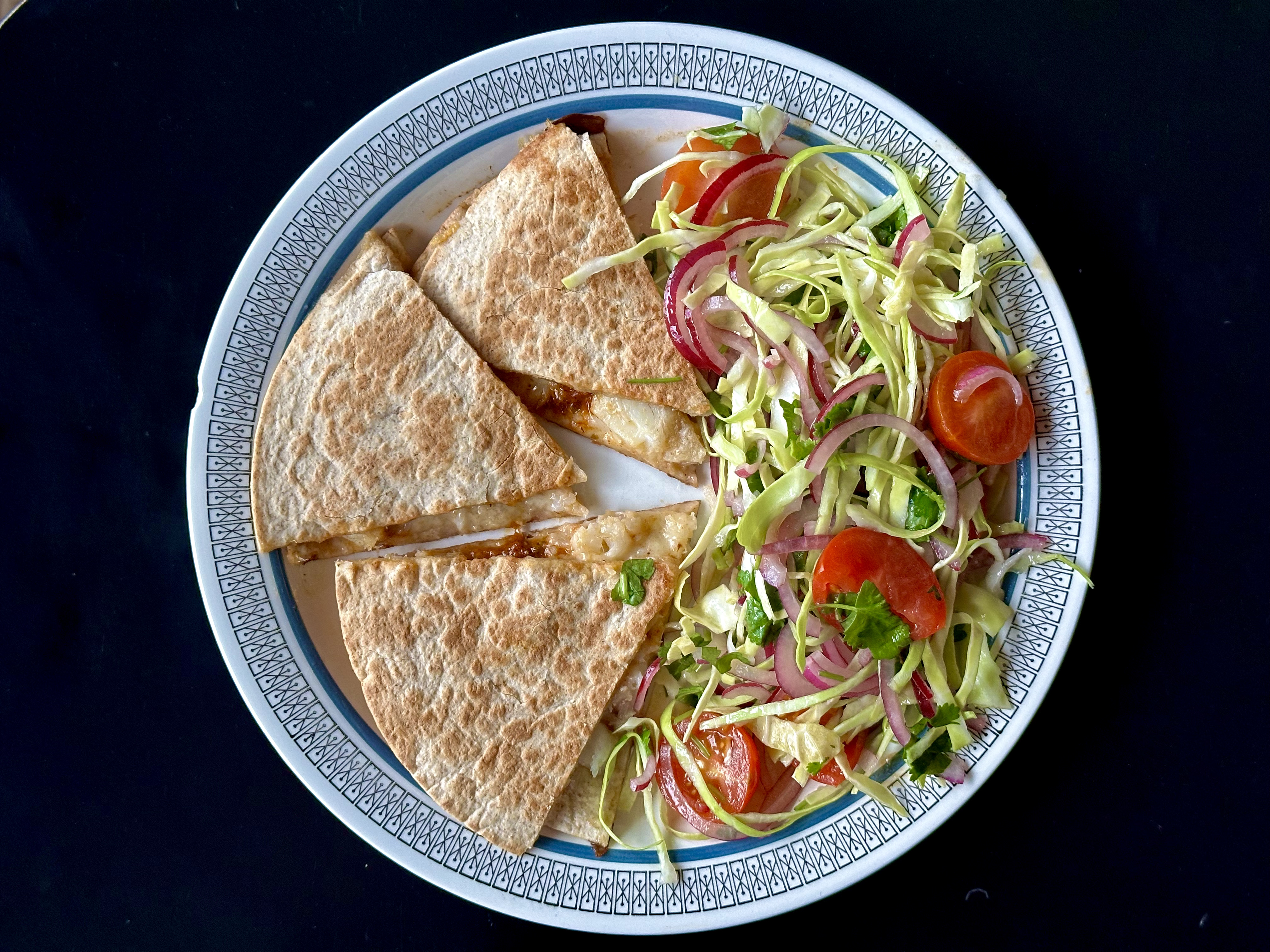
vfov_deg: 30.3
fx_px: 1761
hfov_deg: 39.7
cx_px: 635
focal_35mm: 48
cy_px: 476
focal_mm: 6.86
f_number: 1.78
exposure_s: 1/50
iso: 200
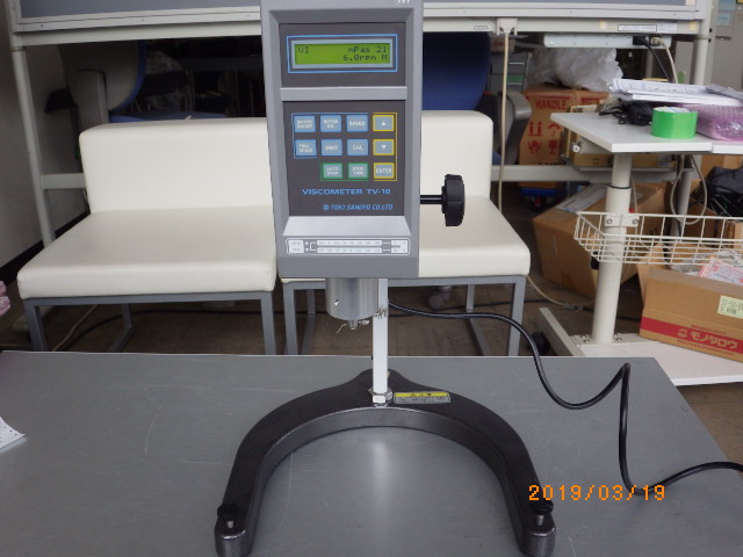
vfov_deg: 45.4
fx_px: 665
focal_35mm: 31
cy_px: 278
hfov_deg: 58.4
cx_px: 372
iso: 250
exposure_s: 1/50
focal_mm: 5.5
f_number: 3.1
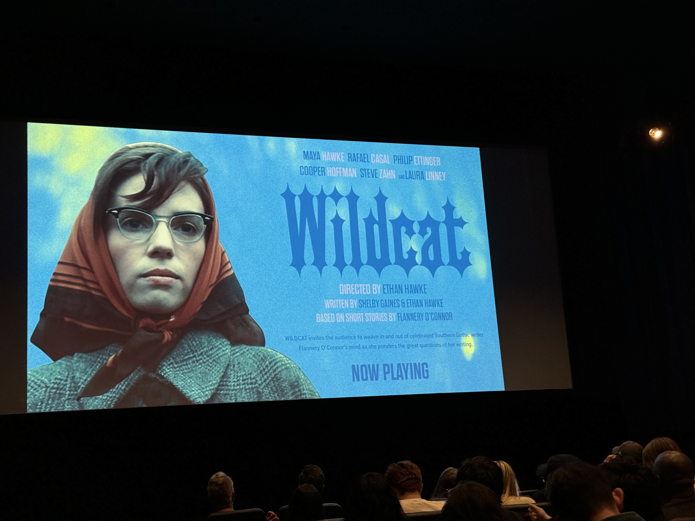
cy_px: 260
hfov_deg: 39.7
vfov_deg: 30.3
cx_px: 348
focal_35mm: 48
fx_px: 964
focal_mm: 6.76
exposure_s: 1/40
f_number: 1.78
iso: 500
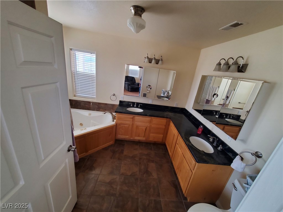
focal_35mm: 13
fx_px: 106
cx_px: 142
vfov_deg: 89.9
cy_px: 106
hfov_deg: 106.2
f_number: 2.2
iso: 125
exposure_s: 1/60
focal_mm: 1.8
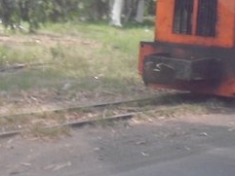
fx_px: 856
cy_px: 50
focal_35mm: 126
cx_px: 35
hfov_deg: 15.5
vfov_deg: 11.8
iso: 200
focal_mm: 6.2
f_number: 2.8
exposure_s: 1/100
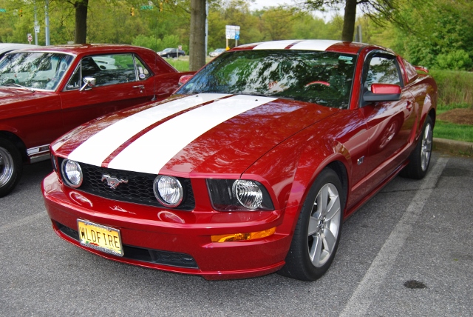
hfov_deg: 49.5
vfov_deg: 34.3
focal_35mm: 39
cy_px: 158
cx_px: 236
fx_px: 513
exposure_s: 1/200
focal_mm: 26
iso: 100
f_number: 4.2
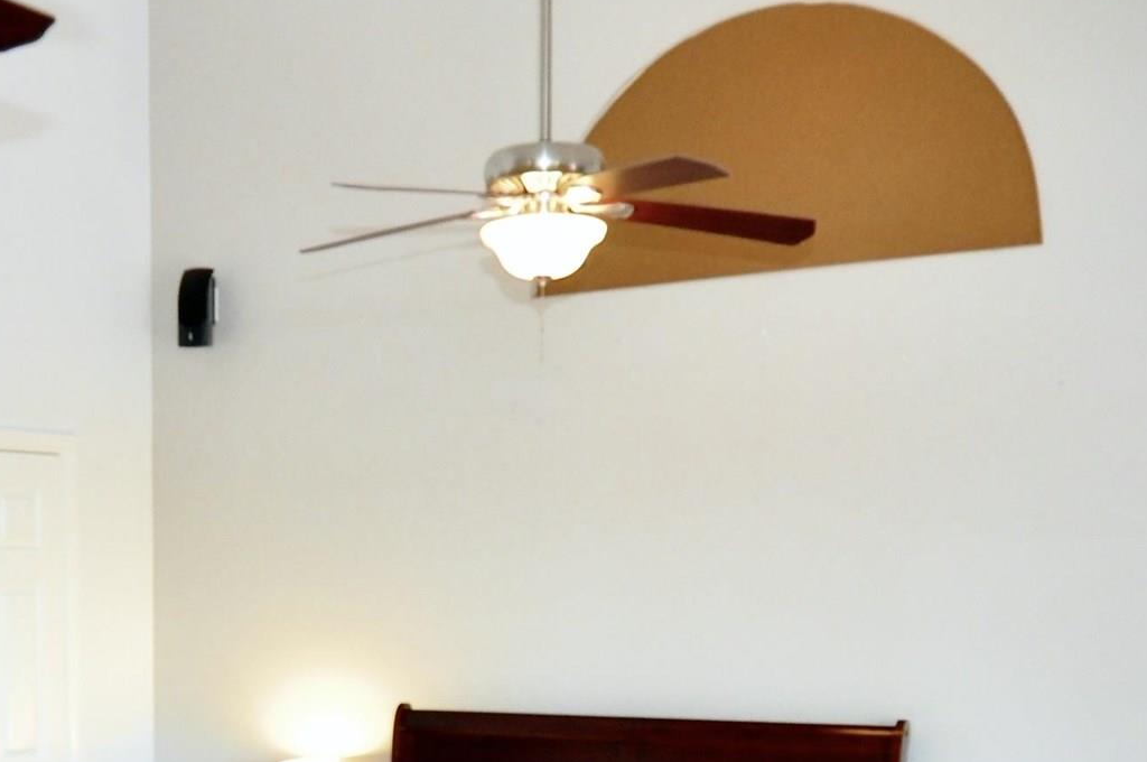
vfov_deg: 25.1
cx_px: 204
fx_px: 1575
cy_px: 860
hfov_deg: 38.3
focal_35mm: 50
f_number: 3.2
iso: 800
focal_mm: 11
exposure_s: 1/40
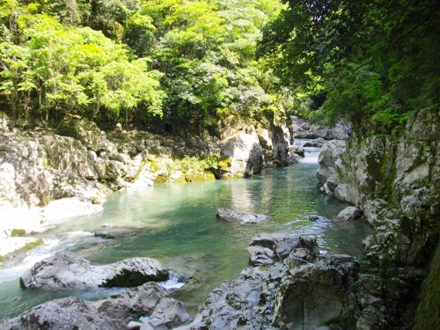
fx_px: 407
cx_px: 220
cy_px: 165
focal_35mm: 32
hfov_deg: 56.8
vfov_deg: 44.2
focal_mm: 5.7
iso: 100
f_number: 2.9
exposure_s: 1/250
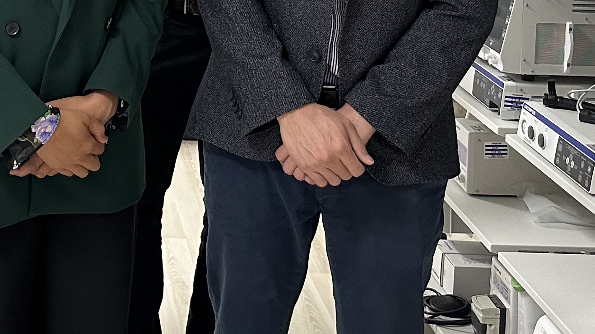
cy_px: -137
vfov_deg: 14.3
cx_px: 40
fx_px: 1262
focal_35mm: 80
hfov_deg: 25.6
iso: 250
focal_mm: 6.86
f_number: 1.78
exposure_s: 1/84
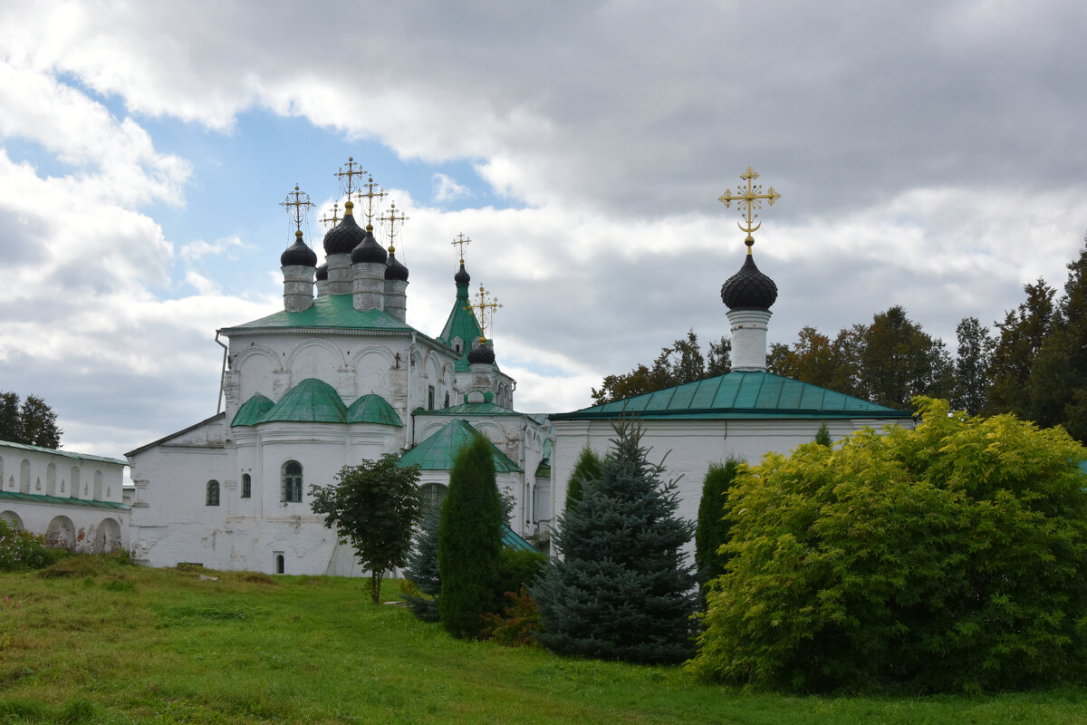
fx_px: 1359
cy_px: 362
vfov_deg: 29.9
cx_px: 544
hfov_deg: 43.6
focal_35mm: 45
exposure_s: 1/500
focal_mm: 30
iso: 320
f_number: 8
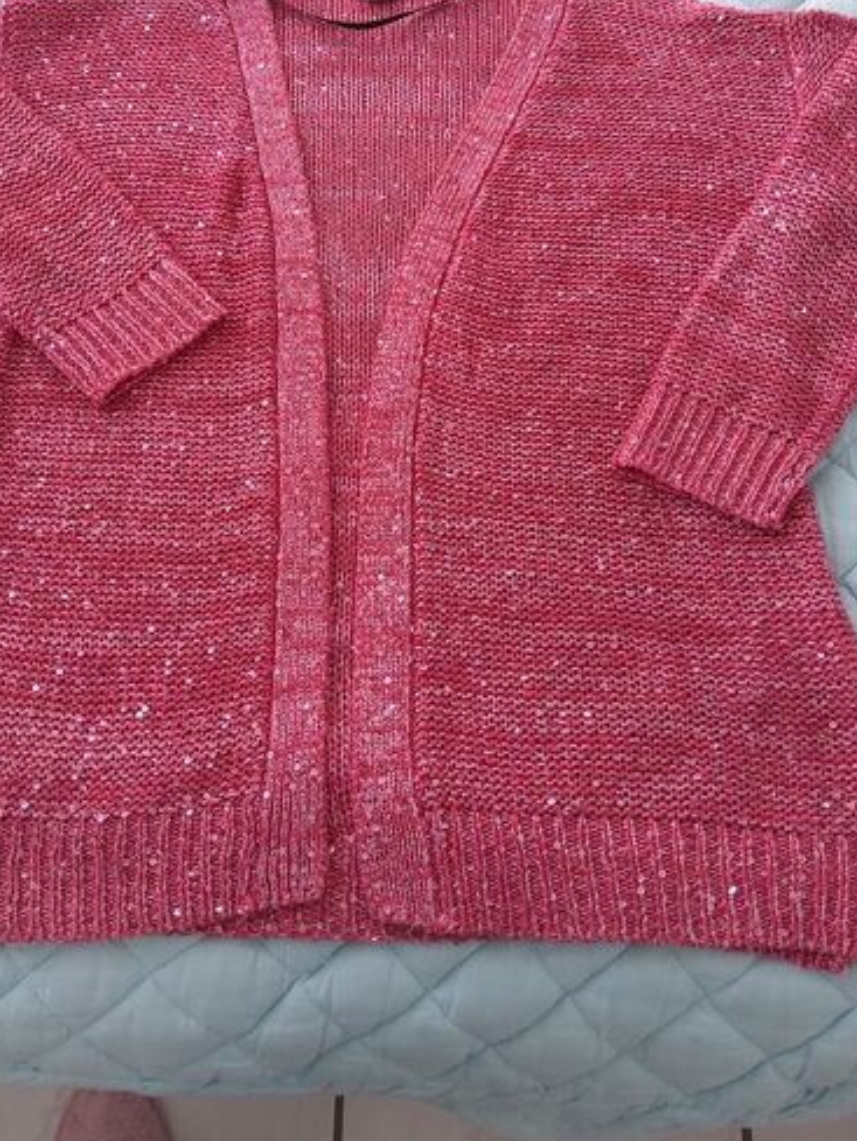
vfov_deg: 53.4
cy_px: 429
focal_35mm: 34
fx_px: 1122
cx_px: 406
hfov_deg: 41.8
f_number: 2
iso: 50
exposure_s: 1/100
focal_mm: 3.08
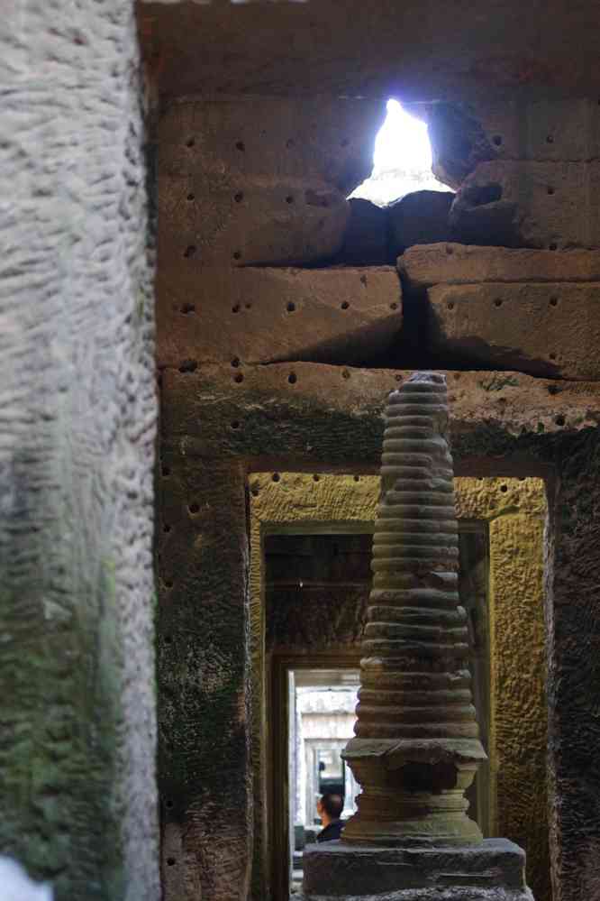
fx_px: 2062
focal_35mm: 82
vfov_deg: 24.6
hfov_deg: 16.6
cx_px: 300
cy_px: 450
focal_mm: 55
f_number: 4
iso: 3200
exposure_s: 1/25
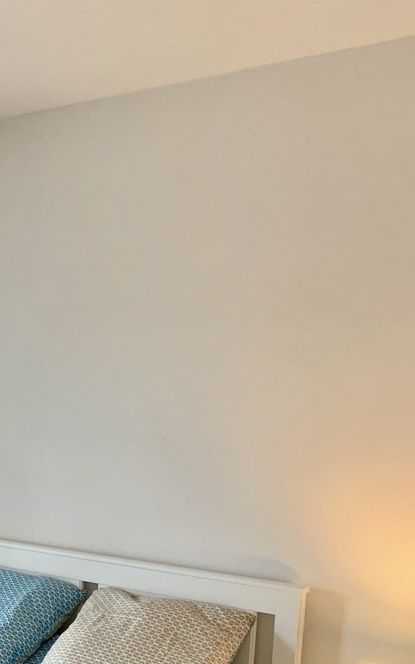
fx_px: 996
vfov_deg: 35.6
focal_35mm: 55
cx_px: -79
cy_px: 539
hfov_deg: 21.9
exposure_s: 1/50
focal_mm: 4.25
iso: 320
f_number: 1.8
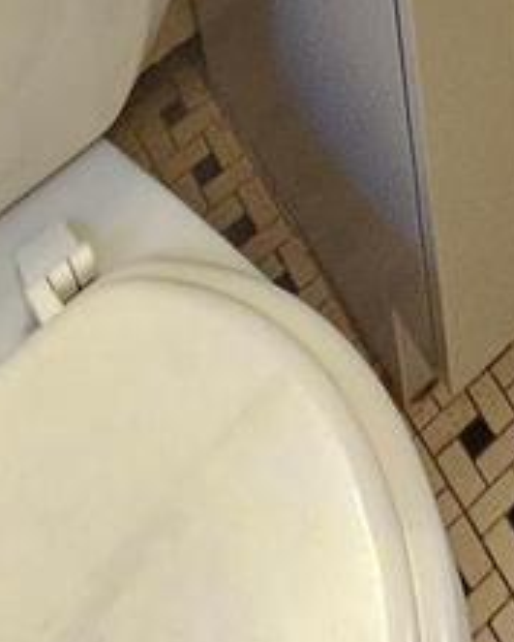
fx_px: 1672
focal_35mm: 88
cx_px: 810
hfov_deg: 15.8
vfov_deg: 12.3
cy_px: -1171
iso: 320
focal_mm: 2.2
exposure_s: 1/30
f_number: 2.2
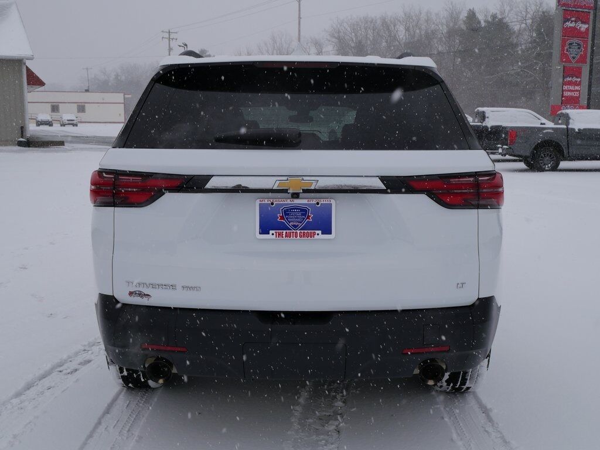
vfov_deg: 36.0
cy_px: 225
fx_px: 693
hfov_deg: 46.8
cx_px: 300
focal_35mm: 40
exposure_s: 1/320
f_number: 8
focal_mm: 20
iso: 200
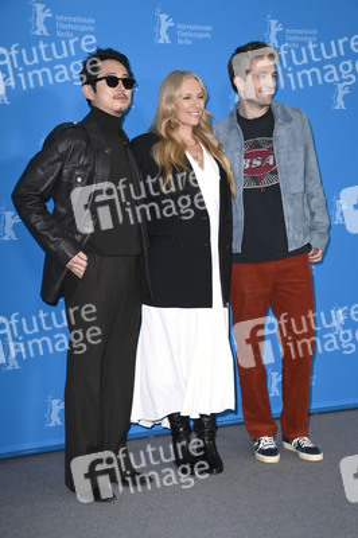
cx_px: 179
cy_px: 269
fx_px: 926
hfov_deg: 21.9
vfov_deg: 32.4
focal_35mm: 62
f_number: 5.6
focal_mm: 62
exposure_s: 1/250
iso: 1000
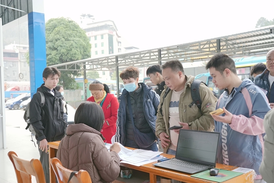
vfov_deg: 34.3
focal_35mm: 39
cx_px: 137
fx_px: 297
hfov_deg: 49.5
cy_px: 92
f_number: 5.6
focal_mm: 39
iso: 500
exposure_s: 1/125
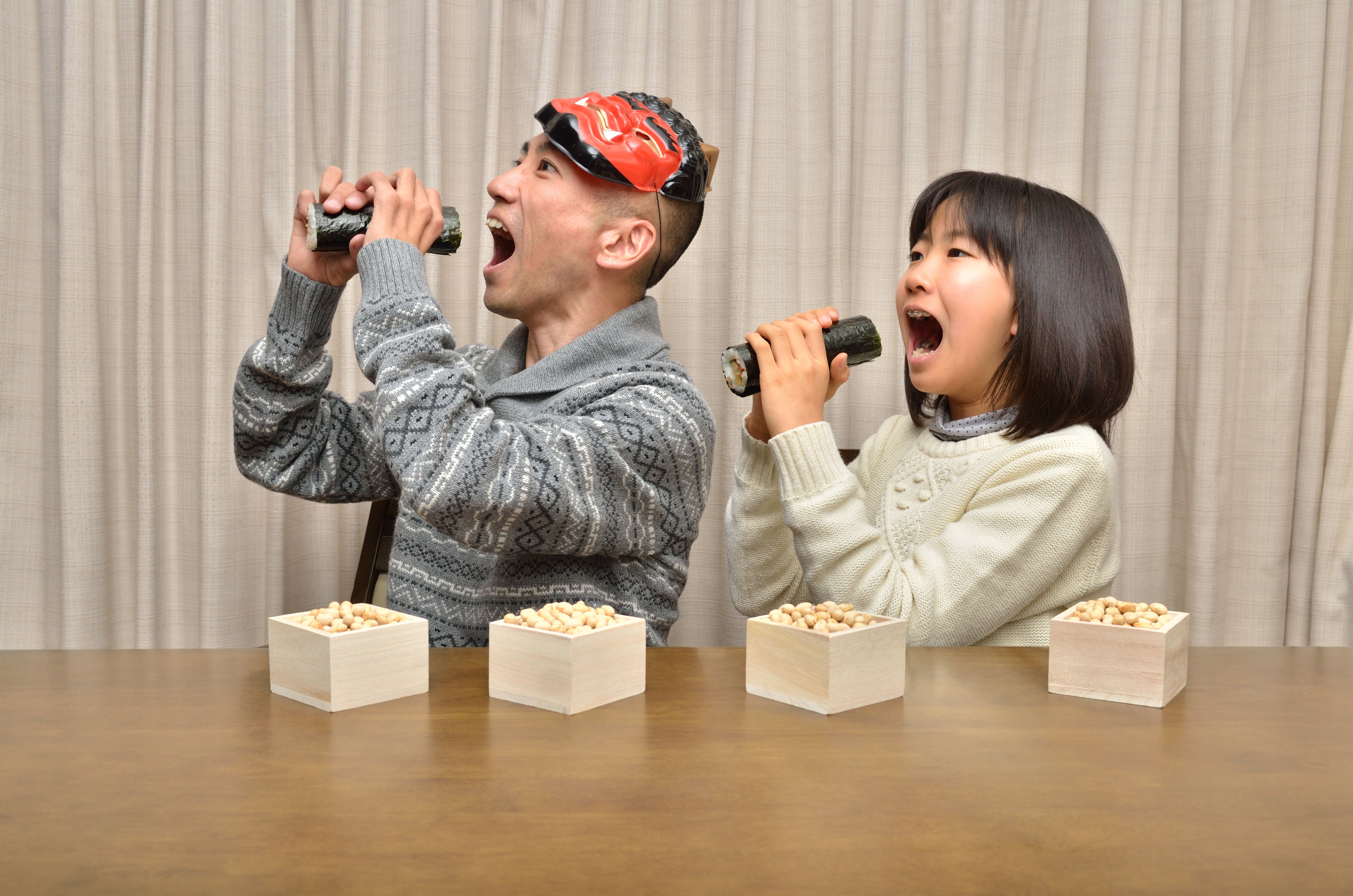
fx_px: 1294
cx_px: 676
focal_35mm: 34
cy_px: 448
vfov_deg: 38.2
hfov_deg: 55.2
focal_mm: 23
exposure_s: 1/320
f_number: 5.6
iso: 200
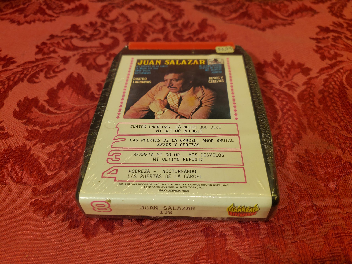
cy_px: 132
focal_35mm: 26
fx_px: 264
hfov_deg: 67.3
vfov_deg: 53.1
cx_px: 176
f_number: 1.5
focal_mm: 4.3
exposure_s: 1/247
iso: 50
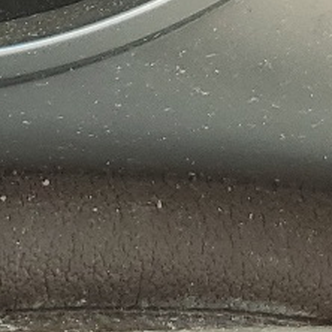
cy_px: -434
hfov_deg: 10.0
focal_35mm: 166
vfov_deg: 9.5
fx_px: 1801
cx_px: -239
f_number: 1.5
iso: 50
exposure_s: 1/147
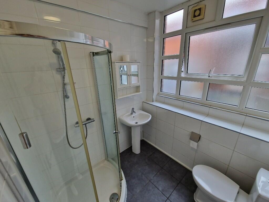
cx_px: 134
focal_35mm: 13
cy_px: 101
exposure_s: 1/100
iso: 80
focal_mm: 2.2
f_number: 2.2
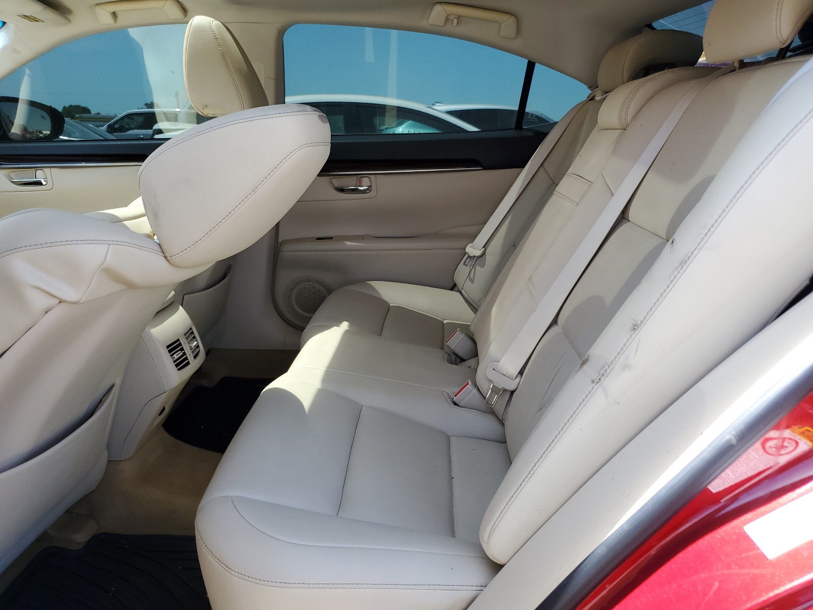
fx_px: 611
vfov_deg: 53.1
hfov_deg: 67.3
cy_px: 305
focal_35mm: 26
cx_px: 406
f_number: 1.5
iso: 50
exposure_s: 1/345
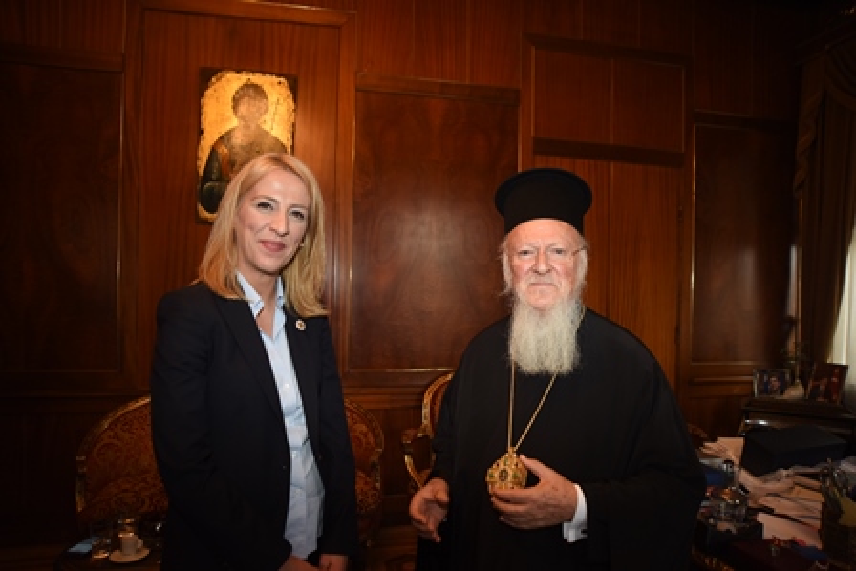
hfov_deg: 43.6
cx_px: 428
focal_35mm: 45
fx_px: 1070
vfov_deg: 29.9
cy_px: 286
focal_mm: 45
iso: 640
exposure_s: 1/125
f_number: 4.5
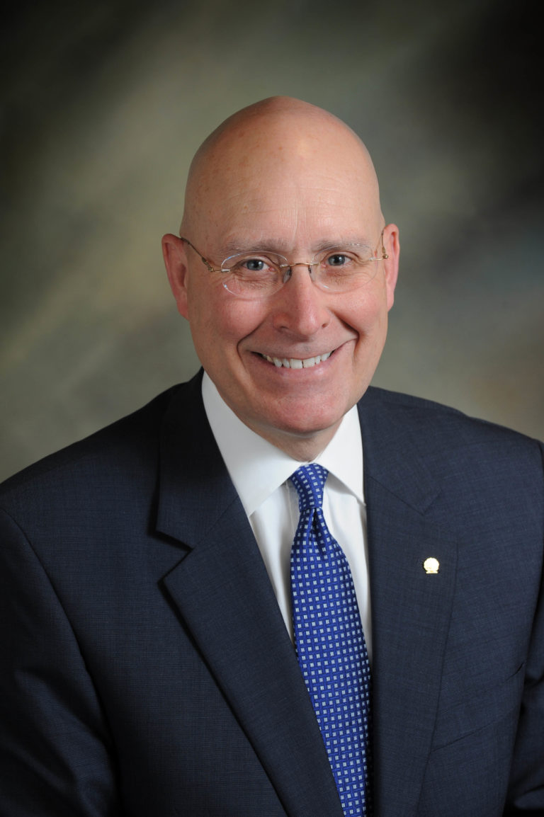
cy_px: 408
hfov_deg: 13.0
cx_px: 272
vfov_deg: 19.5
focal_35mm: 105
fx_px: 2383
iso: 500
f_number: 7.1
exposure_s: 1/100
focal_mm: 105
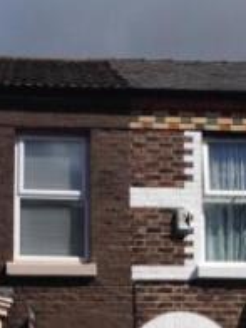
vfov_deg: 18.4
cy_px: 322
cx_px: 96
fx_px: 985
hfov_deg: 14.2
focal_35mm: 104
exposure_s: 1/3953
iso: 50
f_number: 2.4
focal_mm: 4.28
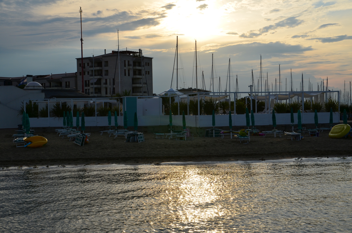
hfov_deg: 39.0
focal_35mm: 51
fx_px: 498
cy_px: 116
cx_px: 176
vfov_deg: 26.4
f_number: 9
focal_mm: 34
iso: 160
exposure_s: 1/640
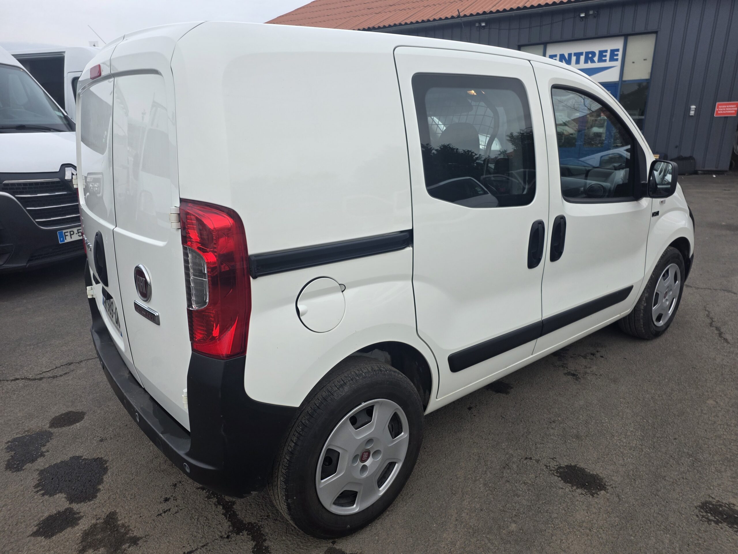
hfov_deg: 73.9
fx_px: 490
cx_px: 369
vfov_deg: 58.9
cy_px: 277
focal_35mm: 23
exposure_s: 1/180
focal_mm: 6.25
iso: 32
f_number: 1.7
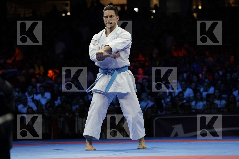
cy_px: 80
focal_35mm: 156
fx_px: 1036
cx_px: 120
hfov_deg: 13.2
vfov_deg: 8.8
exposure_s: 1/500
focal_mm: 156
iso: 1600
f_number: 5
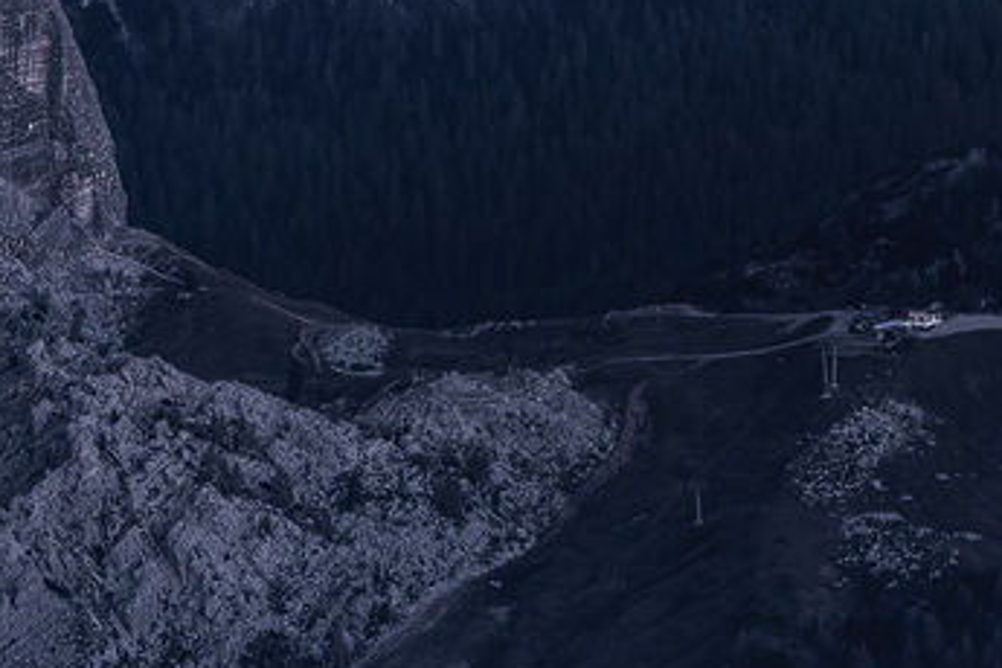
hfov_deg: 4.7
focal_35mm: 438
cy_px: -479
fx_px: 12190
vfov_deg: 3.1
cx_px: 610
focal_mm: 126
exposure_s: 3.2
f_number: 9
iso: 100
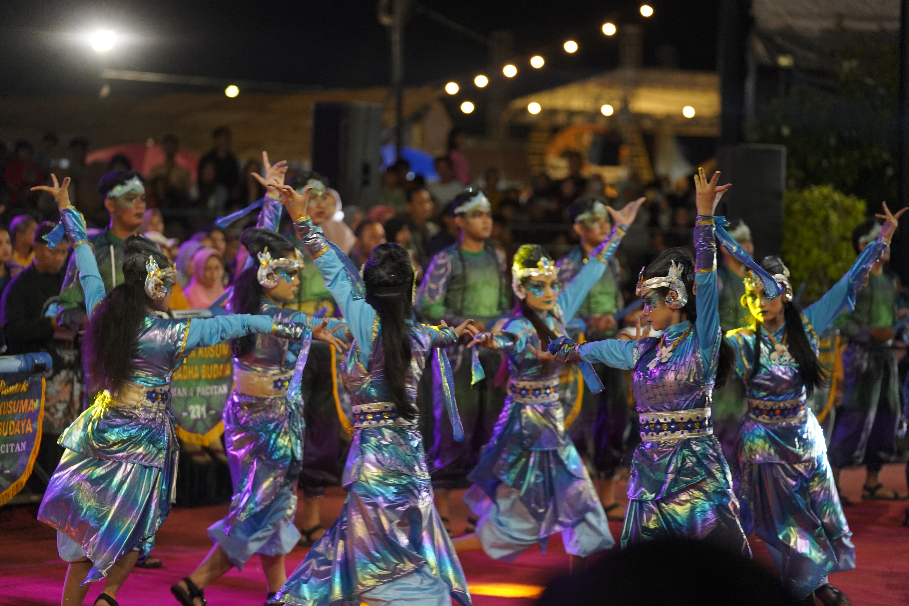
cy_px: 303
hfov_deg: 18.4
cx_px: 454
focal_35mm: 111
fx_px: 2803
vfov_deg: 12.3
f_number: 2.8
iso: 3200
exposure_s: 1/200
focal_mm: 111
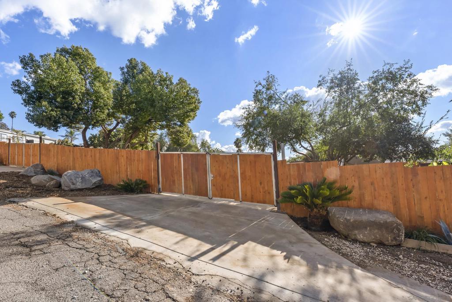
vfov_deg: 73.8
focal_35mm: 16
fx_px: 201
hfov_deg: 96.7
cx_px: 226
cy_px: 151
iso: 800
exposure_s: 1/400
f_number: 14
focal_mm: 16
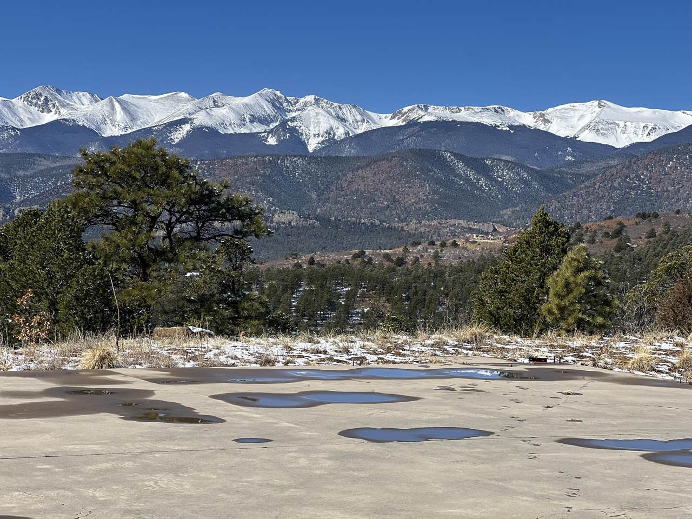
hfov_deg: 25.3
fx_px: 1539
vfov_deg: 19.1
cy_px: 260
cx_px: 346
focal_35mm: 77
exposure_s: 1/874
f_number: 2.8
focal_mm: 9
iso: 32
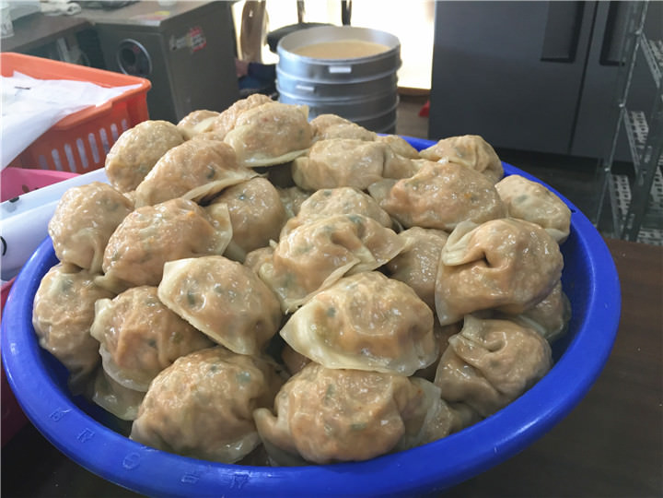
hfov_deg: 61.7
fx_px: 555
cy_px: 249
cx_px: 332
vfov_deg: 48.2
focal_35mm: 29
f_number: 2.2
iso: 40
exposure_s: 1/30
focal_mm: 4.15
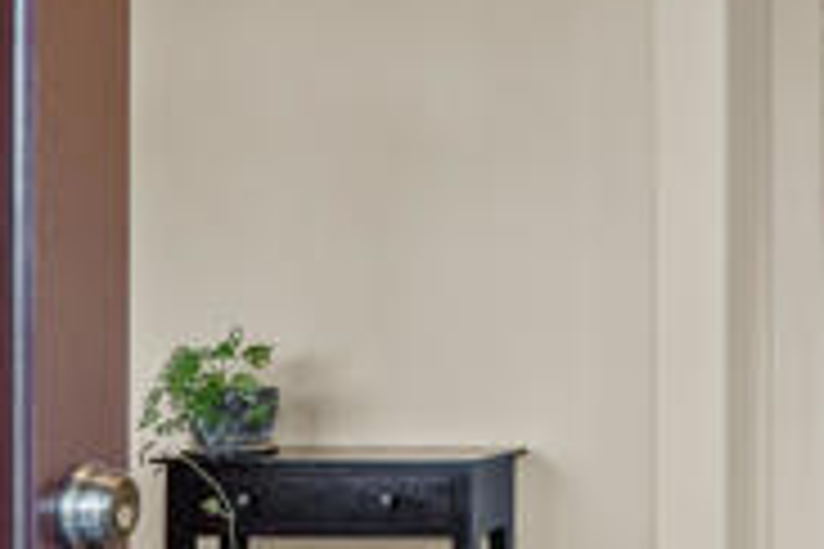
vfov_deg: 27.5
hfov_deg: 31.2
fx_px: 1121
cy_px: 322
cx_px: 1072
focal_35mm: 49
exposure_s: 1
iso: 250
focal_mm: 14
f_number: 9
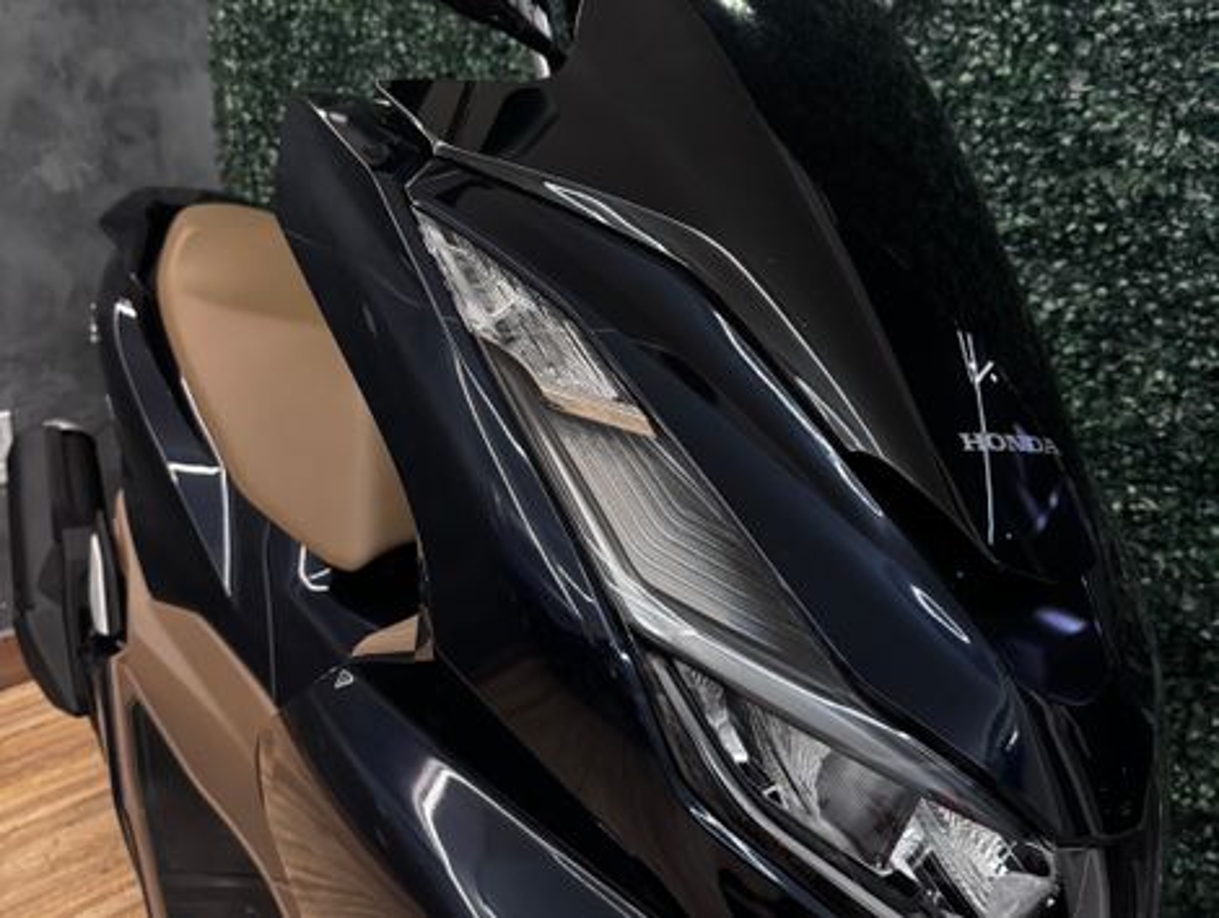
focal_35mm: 24
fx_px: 846
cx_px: 610
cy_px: 459
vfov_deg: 56.9
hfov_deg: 71.5
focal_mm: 6.76
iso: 800
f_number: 1.78
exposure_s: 1/30
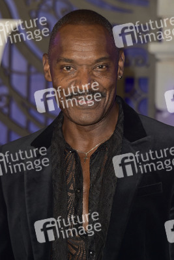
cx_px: 87
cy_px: 130
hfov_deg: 8.1
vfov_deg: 12.1
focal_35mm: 170
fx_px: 1231
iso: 800
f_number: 6.3
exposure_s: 1/250
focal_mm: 170
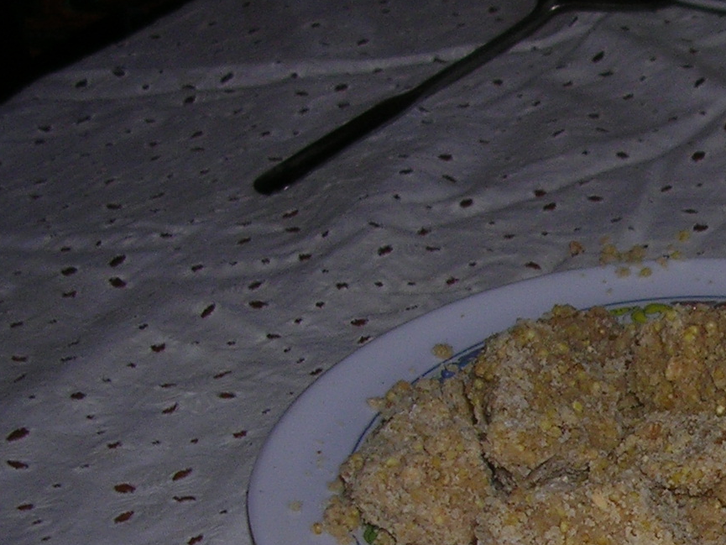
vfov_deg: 16.0
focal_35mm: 90
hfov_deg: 20.6
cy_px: 580
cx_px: 823
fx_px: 1888
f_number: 2.8
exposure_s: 1/60.1
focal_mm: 5.8
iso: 50
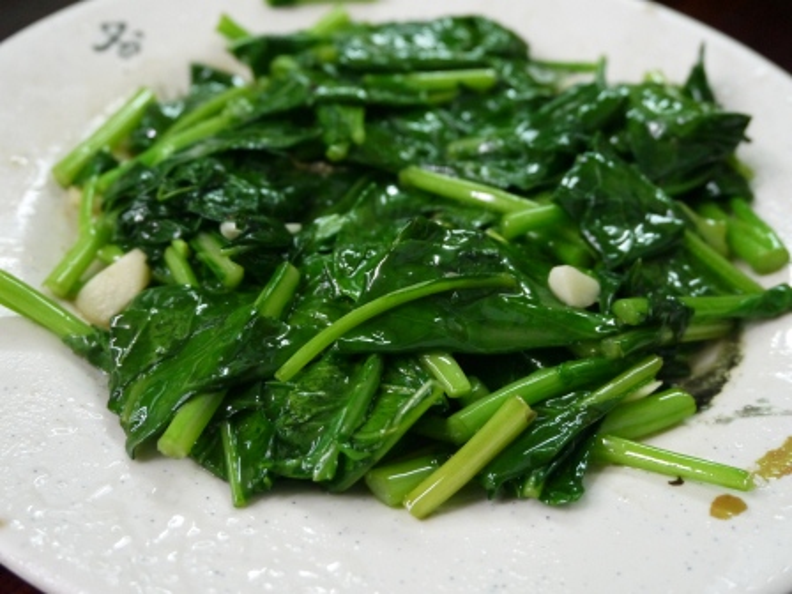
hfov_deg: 49.0
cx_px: 396
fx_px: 869
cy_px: 297
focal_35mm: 38
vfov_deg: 37.7
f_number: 4.4
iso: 1250
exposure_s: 1/60
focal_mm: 19
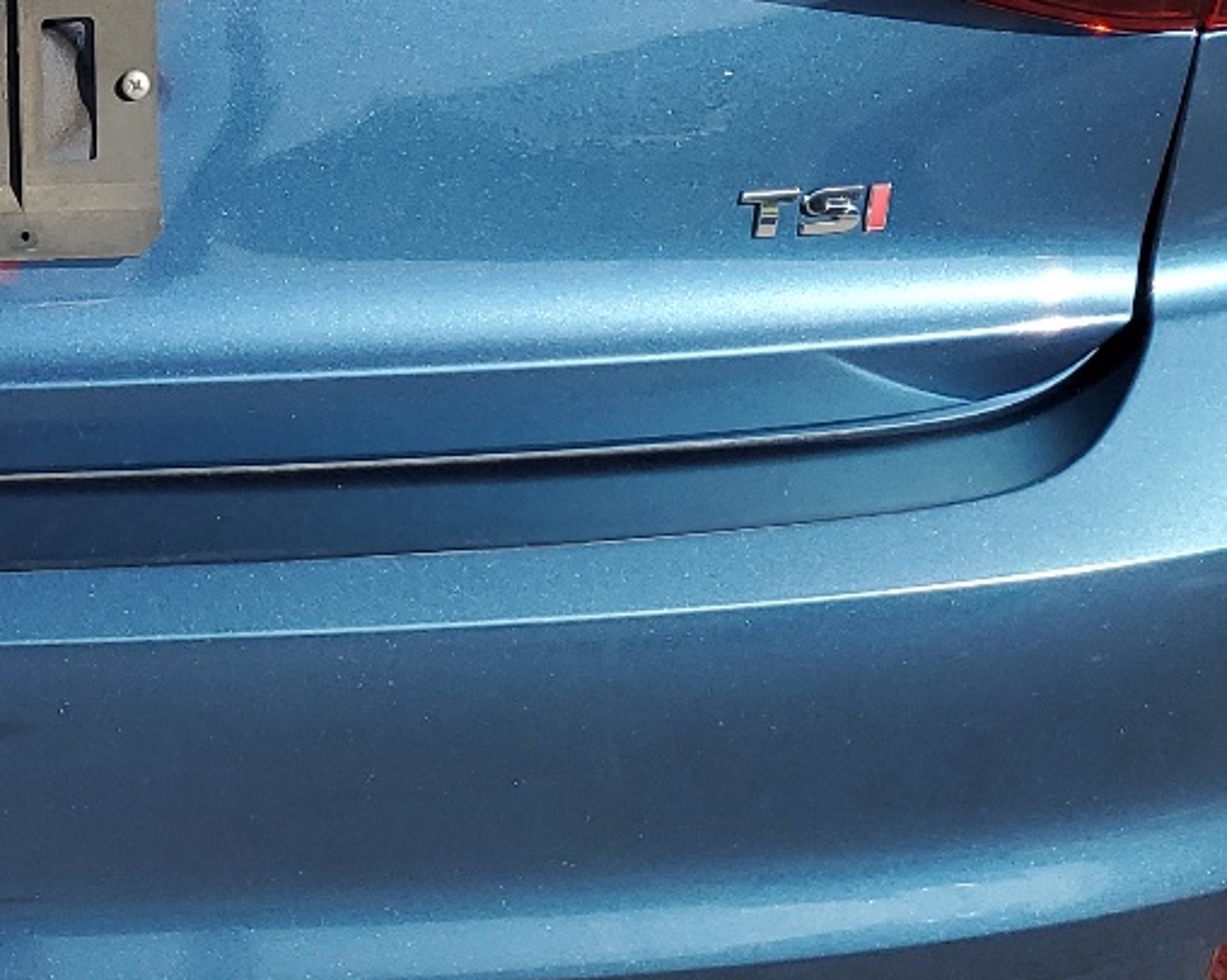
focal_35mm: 80
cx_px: -220
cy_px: -2
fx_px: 2904
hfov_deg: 22.2
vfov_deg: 18.7
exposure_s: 1/2500
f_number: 1.5
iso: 50
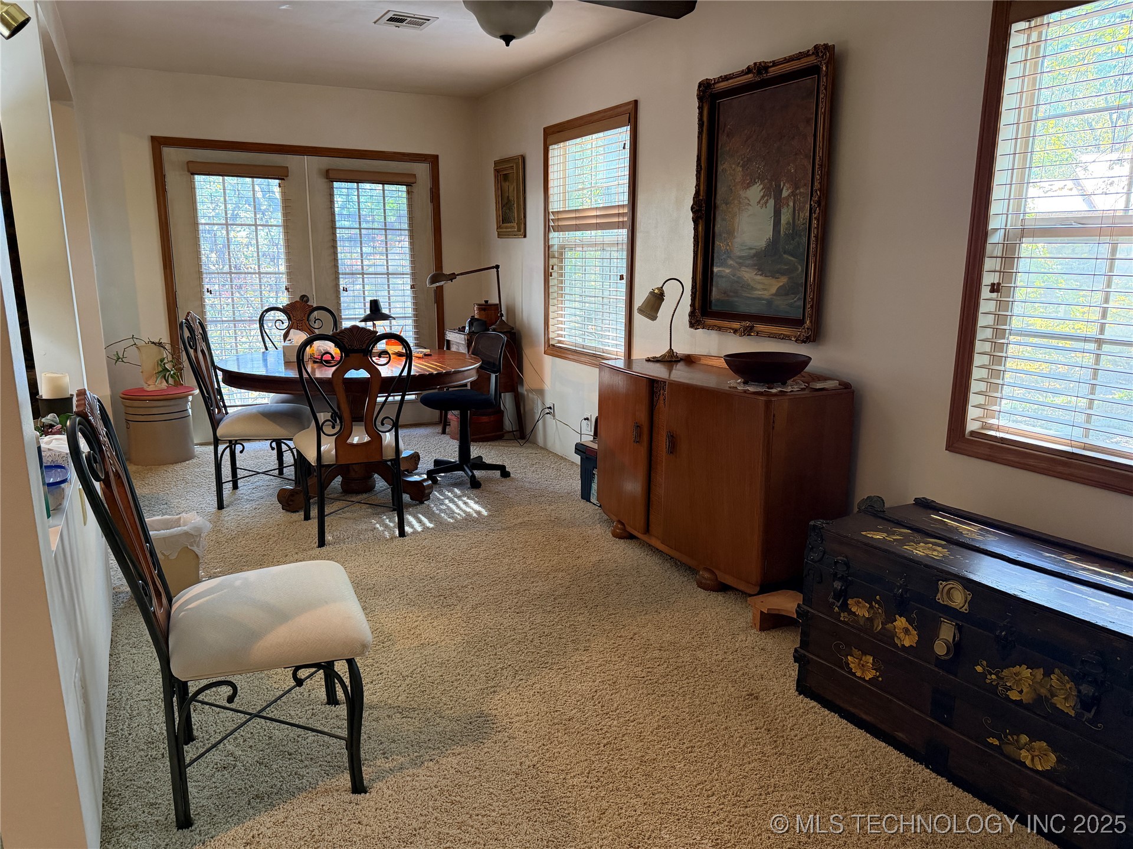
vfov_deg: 56.8
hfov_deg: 71.6
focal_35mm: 24
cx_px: 566
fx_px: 786
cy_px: 424
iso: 400
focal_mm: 6.76
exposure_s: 1/60
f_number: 1.78
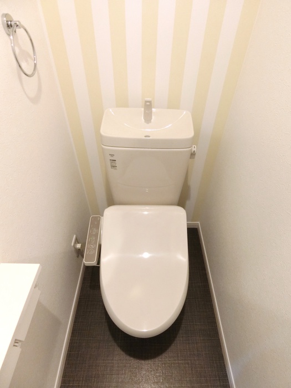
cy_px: 194
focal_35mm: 19
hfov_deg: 68.7
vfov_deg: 84.7
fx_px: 213
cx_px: 146
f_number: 2.7
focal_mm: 4.06
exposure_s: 1/80
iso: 400
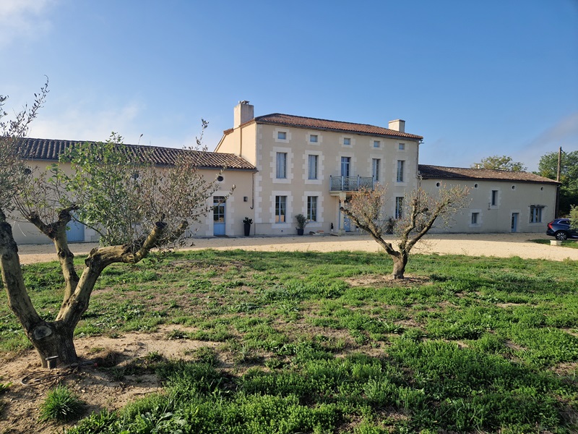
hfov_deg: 73.9
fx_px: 384
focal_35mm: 23
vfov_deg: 58.9
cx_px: 289
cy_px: 217
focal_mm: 5.4
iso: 50
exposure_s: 1/1308
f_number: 1.8
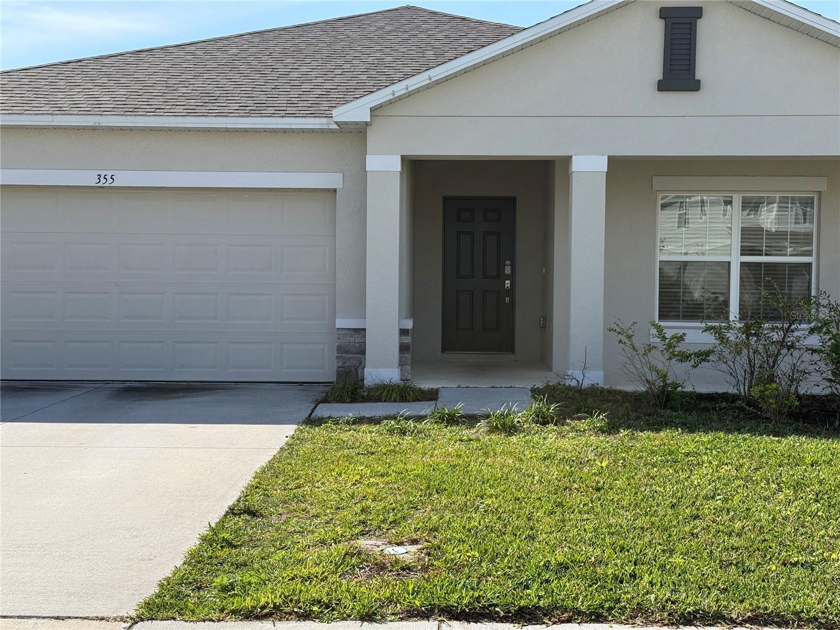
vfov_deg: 30.3
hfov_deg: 39.7
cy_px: 315
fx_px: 1165
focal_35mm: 48
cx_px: 420
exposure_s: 1/4098
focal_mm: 6.76
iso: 80
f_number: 1.78
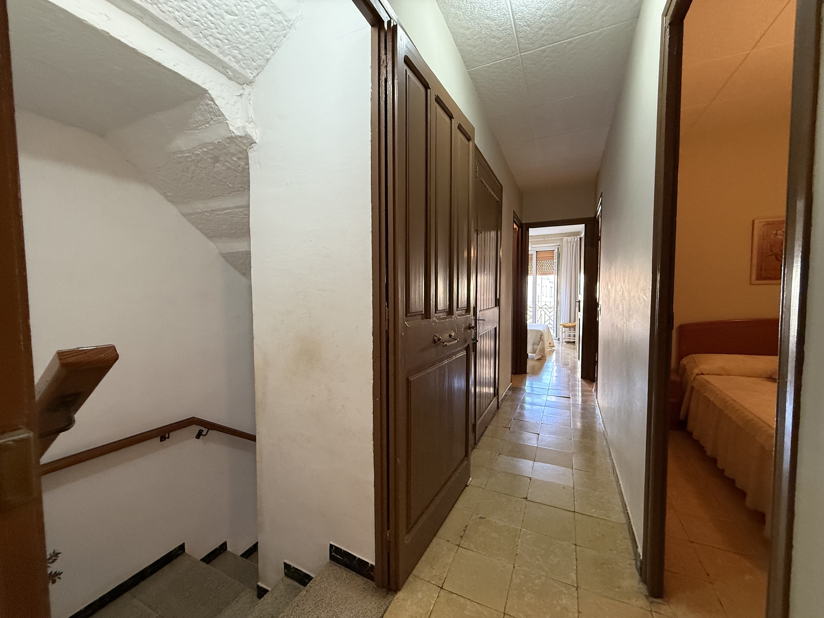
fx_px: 333
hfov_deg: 102.1
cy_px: 309
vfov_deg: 85.7
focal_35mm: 14
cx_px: 412
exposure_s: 1/50
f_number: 2.2
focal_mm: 2.22
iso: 400
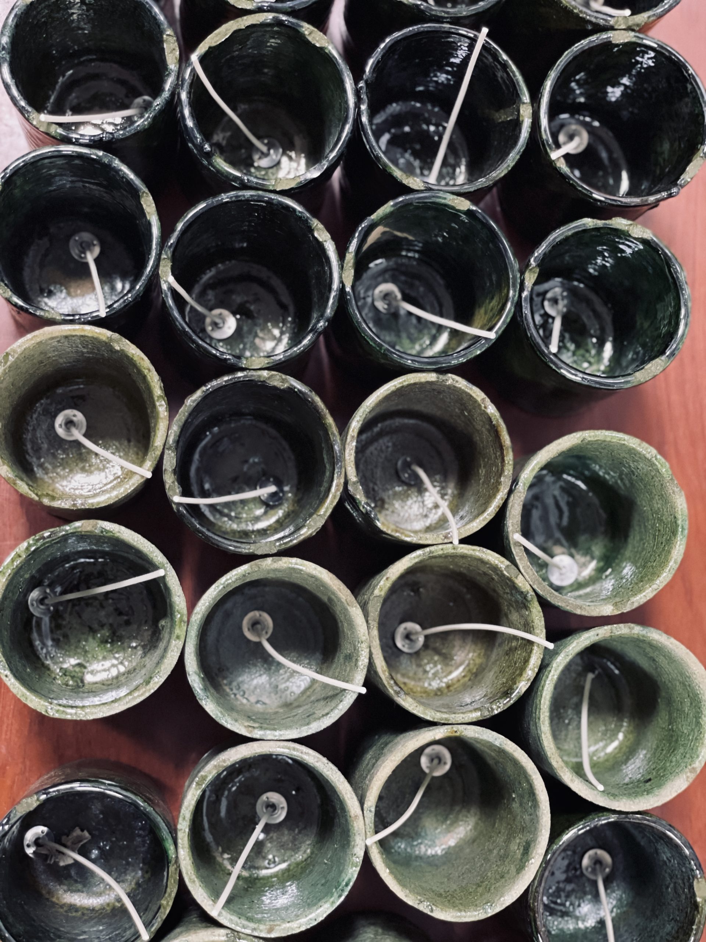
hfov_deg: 28.0
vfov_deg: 36.8
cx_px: 353
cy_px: 471
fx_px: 1414
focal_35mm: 52
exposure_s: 1/20
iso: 500
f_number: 2
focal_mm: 6
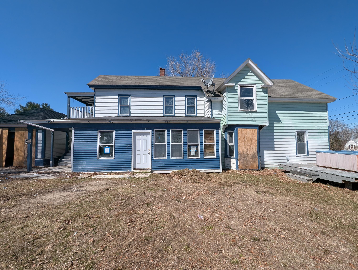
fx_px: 135
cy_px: 135
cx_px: 179
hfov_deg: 106.1
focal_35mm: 13
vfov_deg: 90.0
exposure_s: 1/2475
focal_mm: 1.95
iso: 49
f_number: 2.2
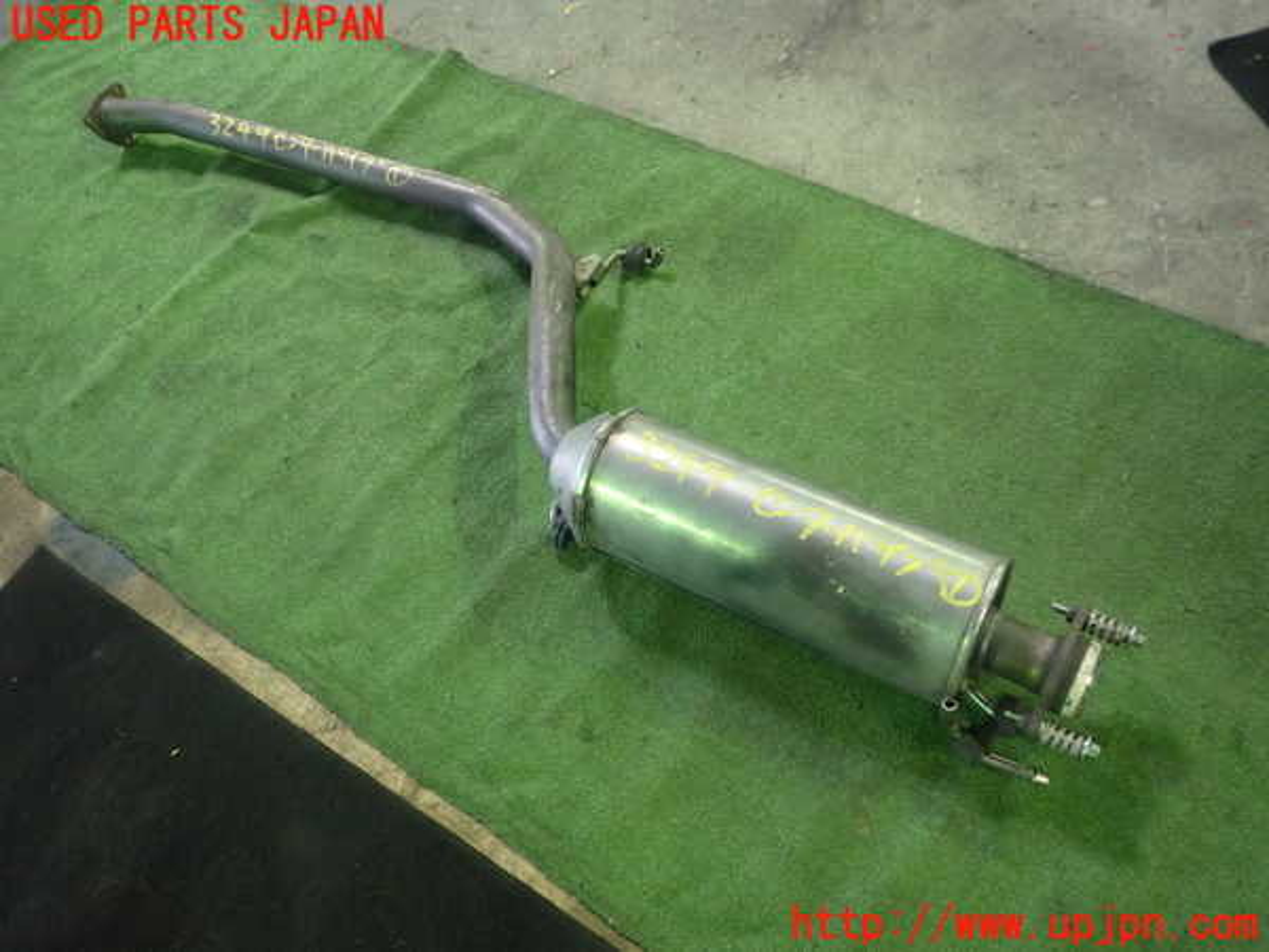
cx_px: 634
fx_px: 1100
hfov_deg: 60.0
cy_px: 476
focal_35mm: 30
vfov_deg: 46.8
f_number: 2.3
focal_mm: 5.4
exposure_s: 1/30
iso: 400
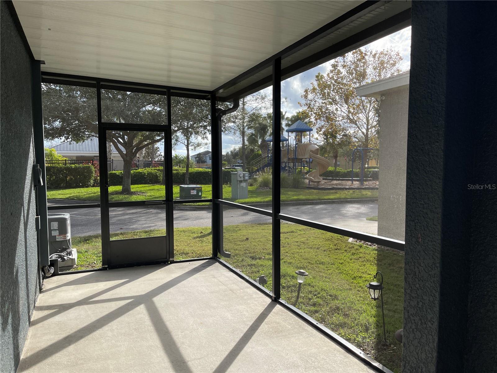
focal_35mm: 26
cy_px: 186
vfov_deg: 53.1
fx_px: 373
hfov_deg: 67.3
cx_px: 248
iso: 50
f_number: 1.6
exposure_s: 1/2660
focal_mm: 5.1
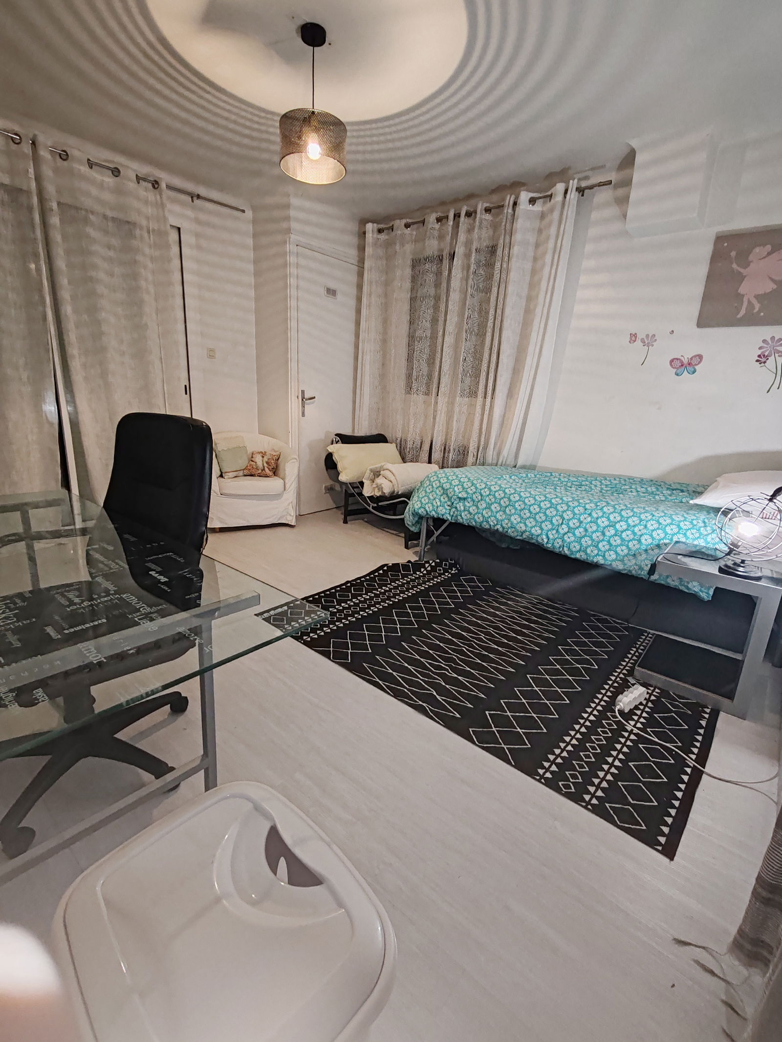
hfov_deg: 78.1
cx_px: 391
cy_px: 521
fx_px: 482
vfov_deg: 94.5
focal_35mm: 16
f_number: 2.2
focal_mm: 1.96
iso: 400
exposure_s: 1/25
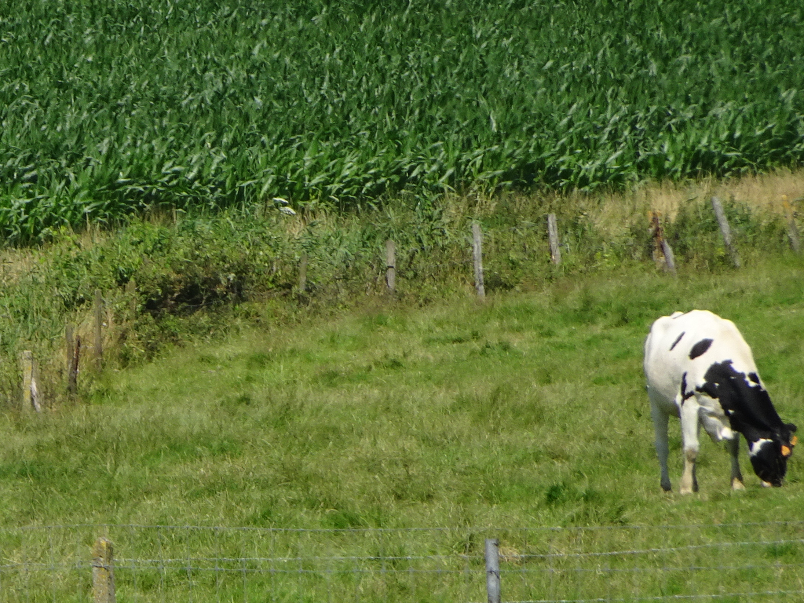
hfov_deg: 3.0
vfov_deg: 2.2
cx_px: 88
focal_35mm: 670
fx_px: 15562
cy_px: 217
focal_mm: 51.19
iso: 80
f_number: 6.3
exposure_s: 1/320
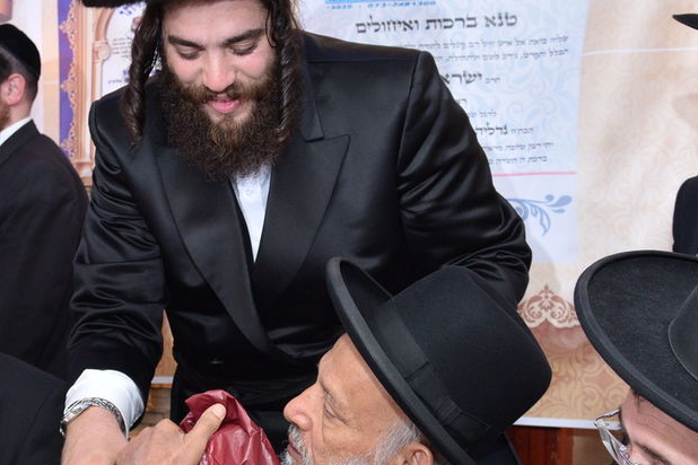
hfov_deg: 29.4
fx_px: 1318
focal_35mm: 68
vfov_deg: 20.0
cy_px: 275
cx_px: 220
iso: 1250
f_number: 5.6
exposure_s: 1/160
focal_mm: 30
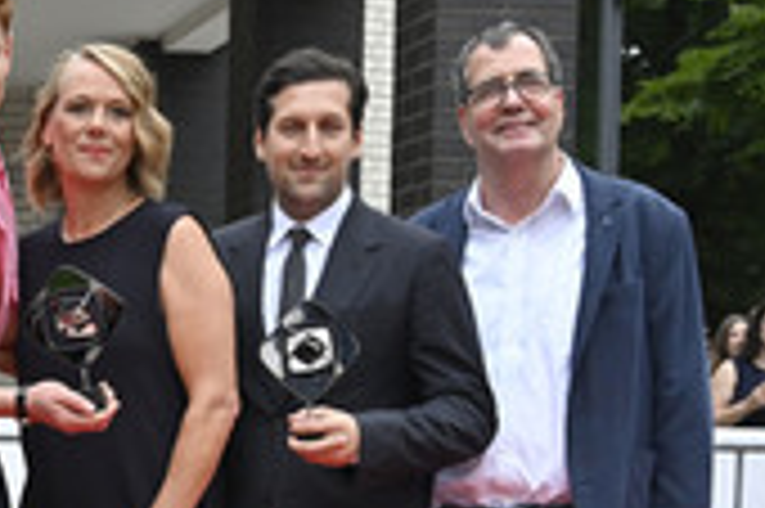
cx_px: -128
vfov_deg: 13.2
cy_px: 566
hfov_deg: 19.2
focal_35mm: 101
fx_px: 2144
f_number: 5.6
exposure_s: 1/500
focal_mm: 38
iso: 2000
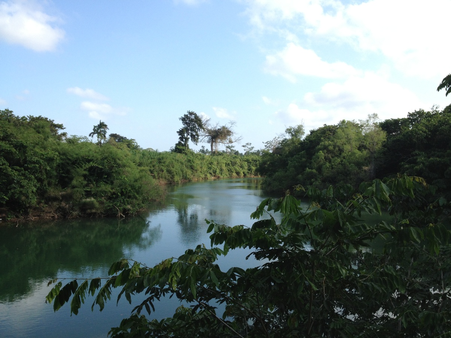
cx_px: 226
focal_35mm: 35
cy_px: 169
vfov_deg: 40.7
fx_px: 456
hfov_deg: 52.6
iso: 50
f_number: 2.4
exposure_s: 1/968
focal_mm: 4.28
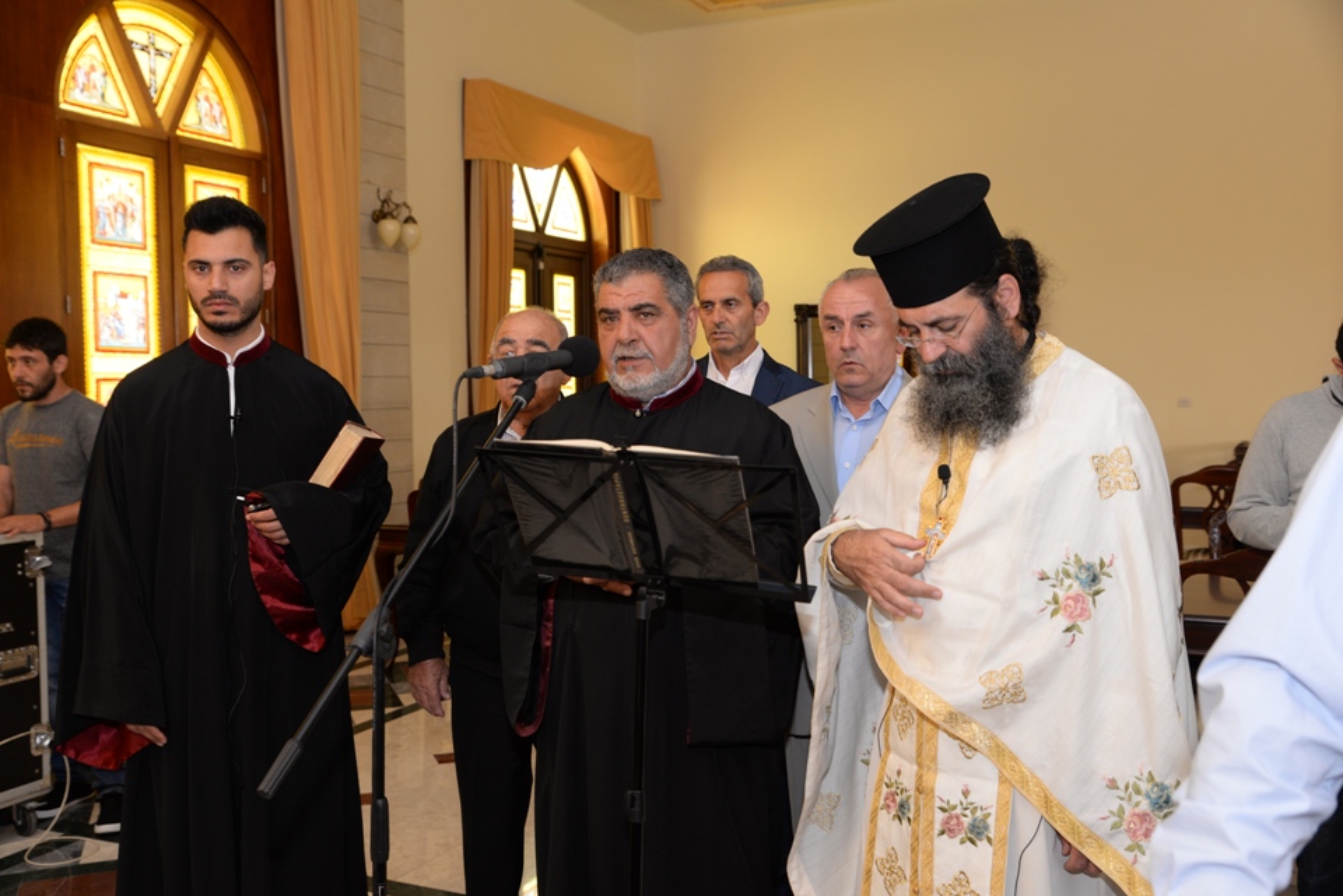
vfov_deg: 37.9
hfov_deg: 54.4
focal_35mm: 35
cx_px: 672
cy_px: 448
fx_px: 1306
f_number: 5
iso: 500
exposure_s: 1/40
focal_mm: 35
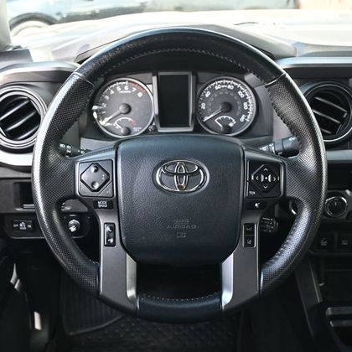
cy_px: 174
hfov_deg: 37.8
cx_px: 173
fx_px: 514
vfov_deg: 37.8
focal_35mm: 45
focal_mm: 23
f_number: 4.2
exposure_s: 1/125
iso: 900
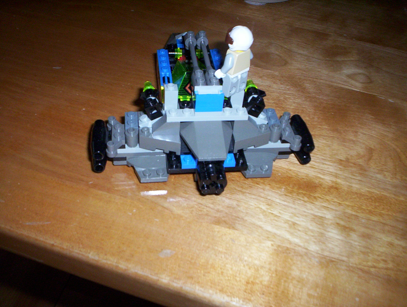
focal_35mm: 38
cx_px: 204
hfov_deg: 48.9
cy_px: 154
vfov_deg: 37.9
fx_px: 448
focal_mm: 4.99
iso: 140
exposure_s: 1/60
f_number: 4.5
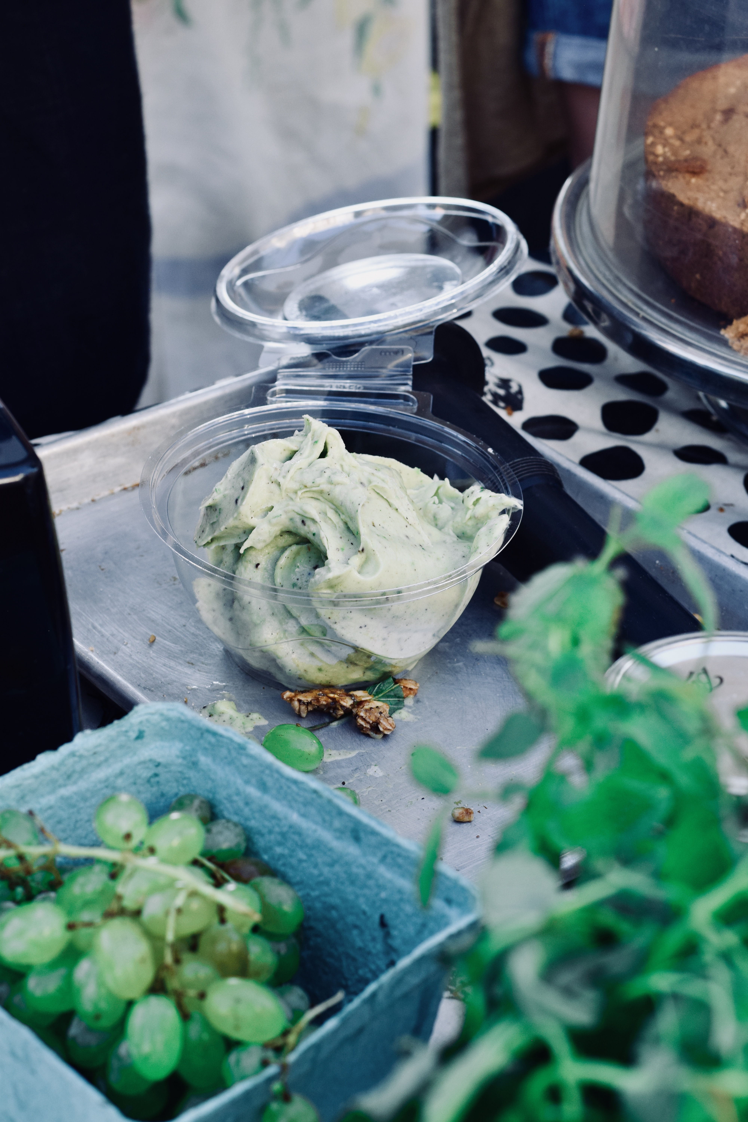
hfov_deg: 18.2
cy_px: 561
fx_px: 2337
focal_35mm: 75
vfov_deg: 27.0
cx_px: 374
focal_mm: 50
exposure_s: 1/200
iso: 400
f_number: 5.6
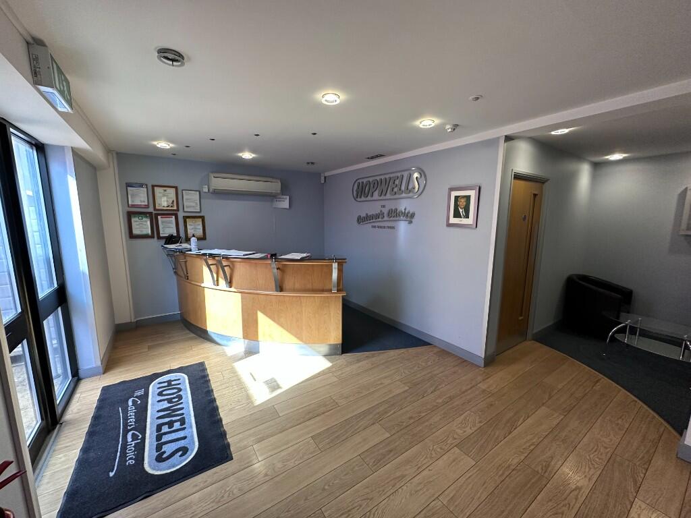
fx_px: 279
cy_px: 259
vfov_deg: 85.7
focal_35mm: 14
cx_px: 346
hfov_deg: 102.1
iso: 200
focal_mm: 2.22
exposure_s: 1/100
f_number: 2.2
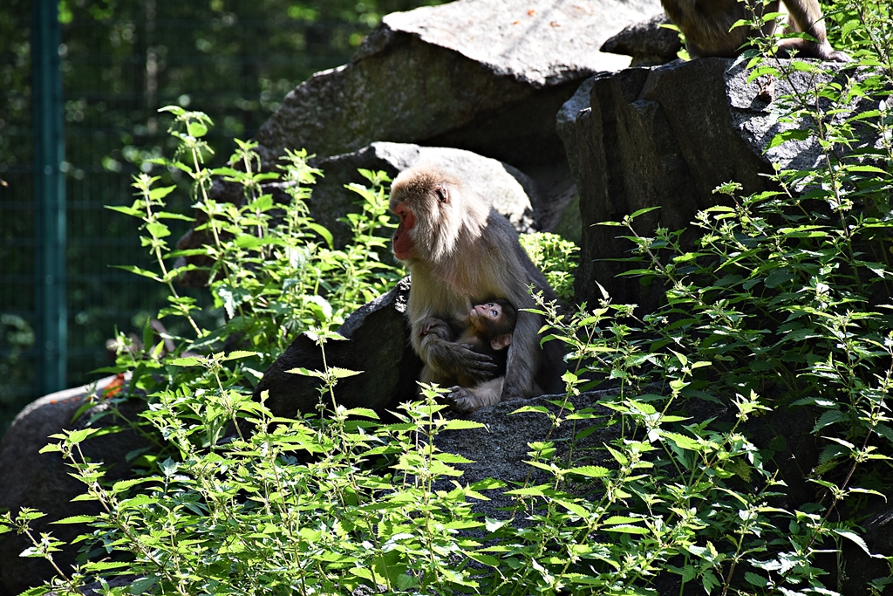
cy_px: 298
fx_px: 5210
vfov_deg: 6.5
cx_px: 446
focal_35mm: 210
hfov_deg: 9.8
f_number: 5.6
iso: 400
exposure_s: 1/320
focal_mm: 140
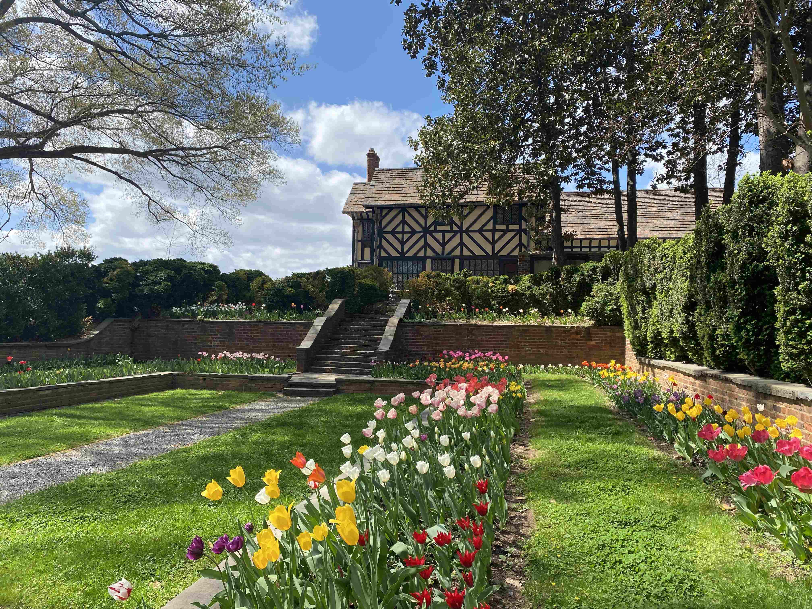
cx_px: 406
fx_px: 610
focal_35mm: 26
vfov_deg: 53.1
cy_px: 304
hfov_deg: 67.3
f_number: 1.8
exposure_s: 1/1808
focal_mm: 4.25
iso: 32
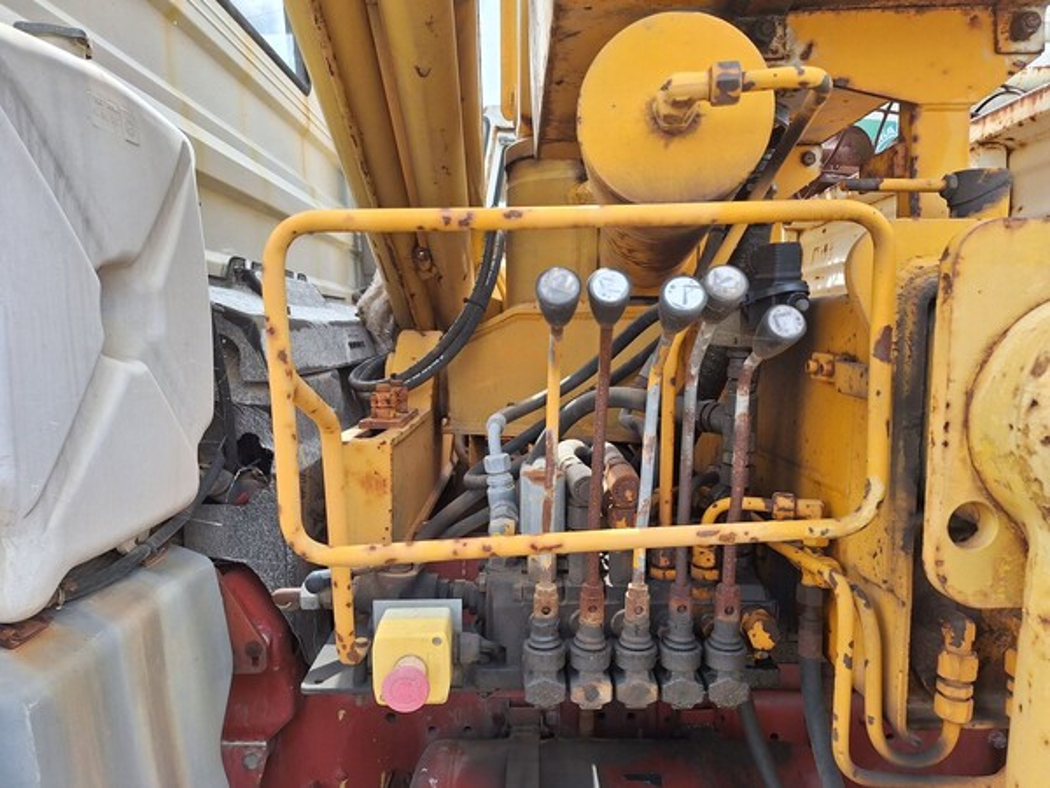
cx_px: 525
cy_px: 394
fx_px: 698
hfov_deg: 73.9
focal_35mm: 23
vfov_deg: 58.9
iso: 40
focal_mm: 5.54
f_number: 1.8
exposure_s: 1/725
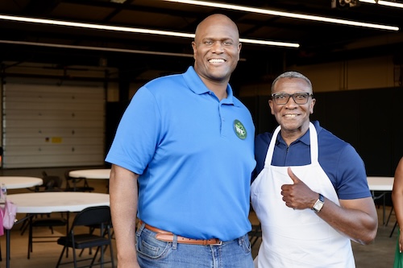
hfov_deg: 38.9
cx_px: 202
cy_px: 134
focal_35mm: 51
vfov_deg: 26.5
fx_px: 571
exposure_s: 1/160
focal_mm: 51
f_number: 4.5
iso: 320
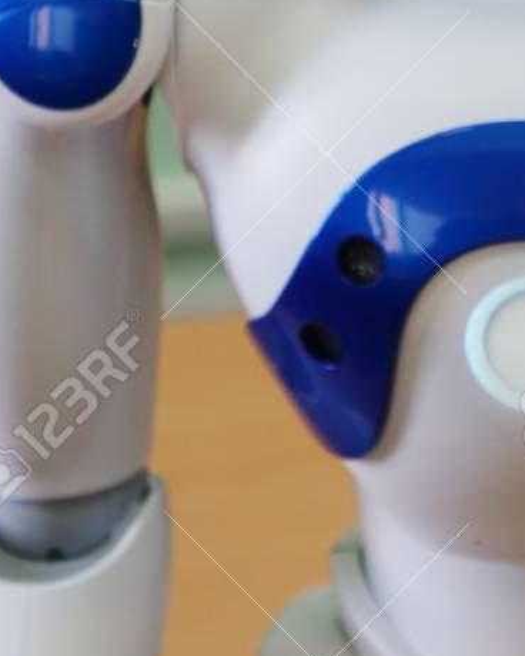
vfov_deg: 10.5
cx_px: 536
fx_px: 3554
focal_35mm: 183
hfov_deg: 8.4
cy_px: 143
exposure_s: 1/80
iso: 200
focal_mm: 25.23
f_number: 2.8
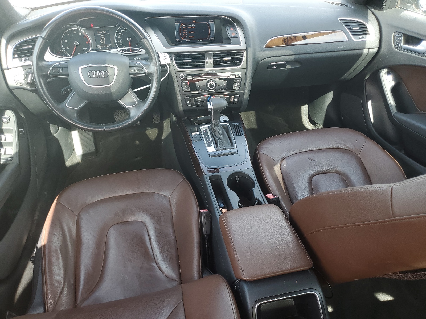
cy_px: 160
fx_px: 320
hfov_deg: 67.3
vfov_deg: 53.1
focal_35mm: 26
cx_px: 213
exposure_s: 1/132
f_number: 1.5
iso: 50
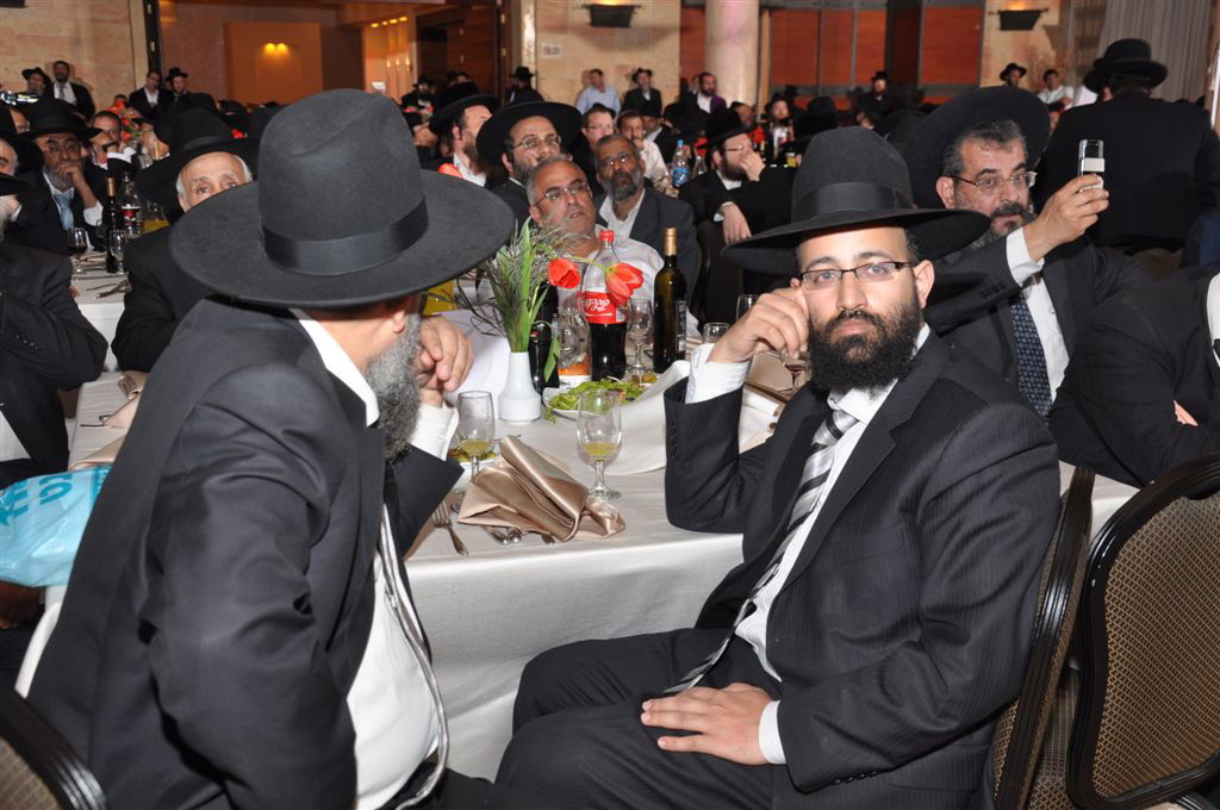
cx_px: 610
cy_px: 405
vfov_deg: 29.8
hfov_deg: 43.7
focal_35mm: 45
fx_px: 1523
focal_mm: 30
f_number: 5.6
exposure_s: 1/60
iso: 400
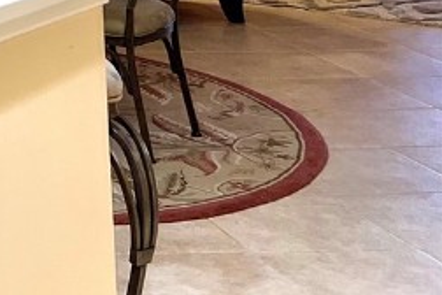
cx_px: -454
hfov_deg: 15.0
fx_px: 1350
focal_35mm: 110
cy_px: -349
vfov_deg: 11.0
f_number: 1.5
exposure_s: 1/60
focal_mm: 5.7
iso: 80
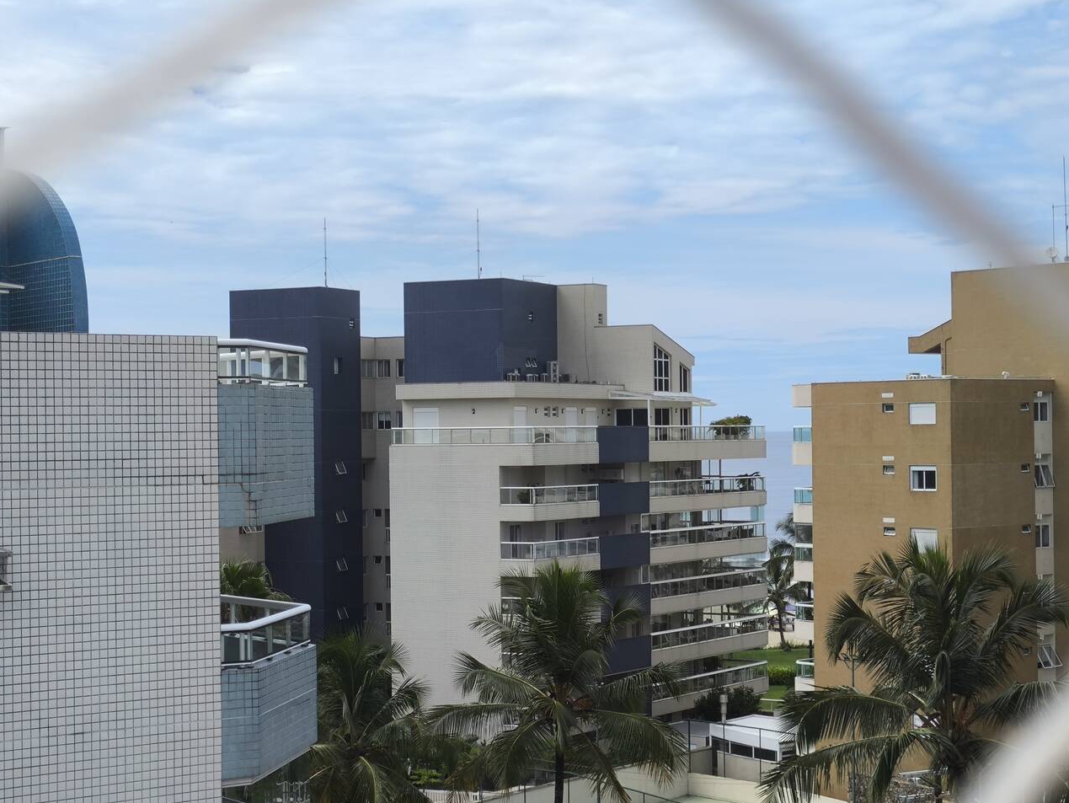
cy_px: 439
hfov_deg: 28.5
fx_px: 2101
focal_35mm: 68
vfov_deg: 21.6
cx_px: 537
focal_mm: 4.71
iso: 50
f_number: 1.7
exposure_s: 1/1201
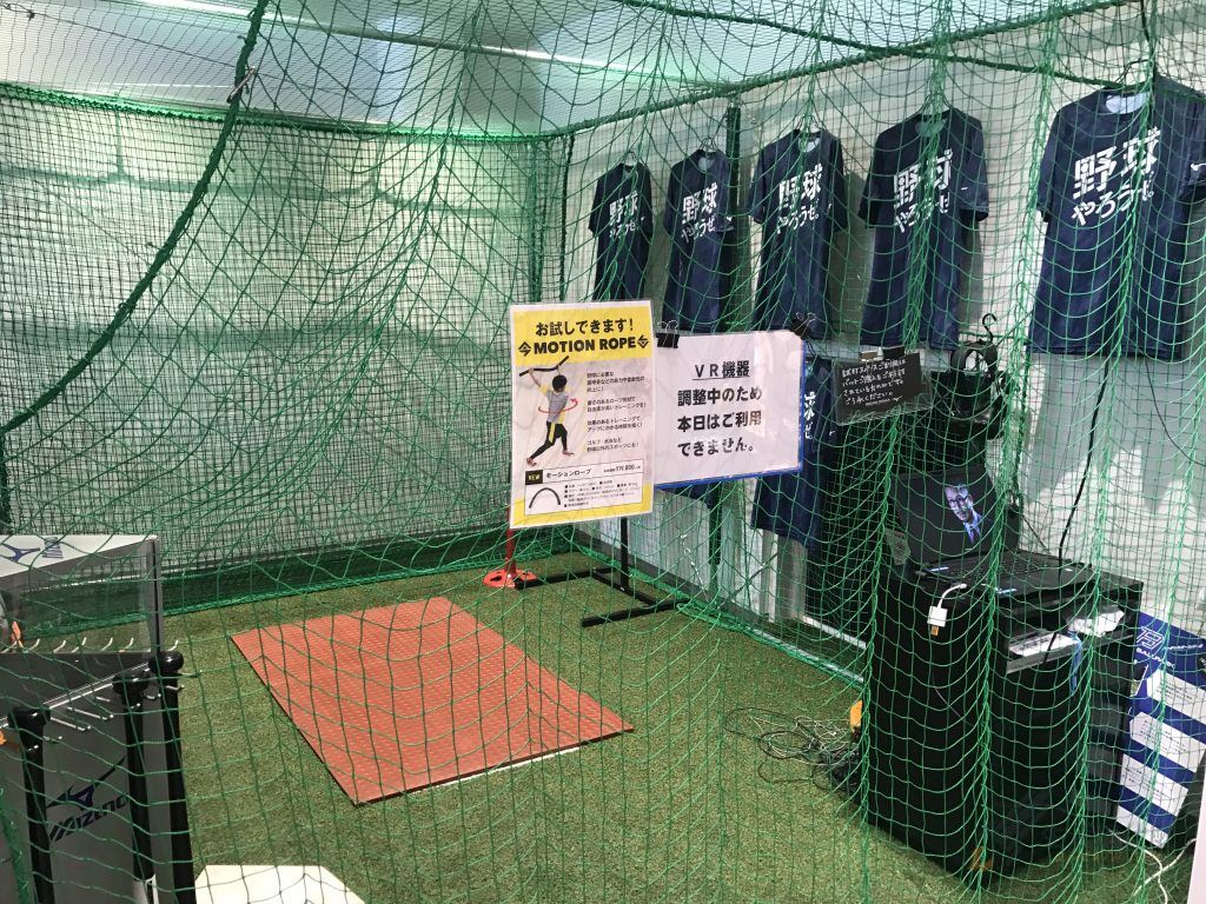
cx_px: 603
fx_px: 976
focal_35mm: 28
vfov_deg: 49.7
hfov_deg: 63.4
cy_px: 452
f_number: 1.8
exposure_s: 1/17
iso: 40
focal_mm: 3.99
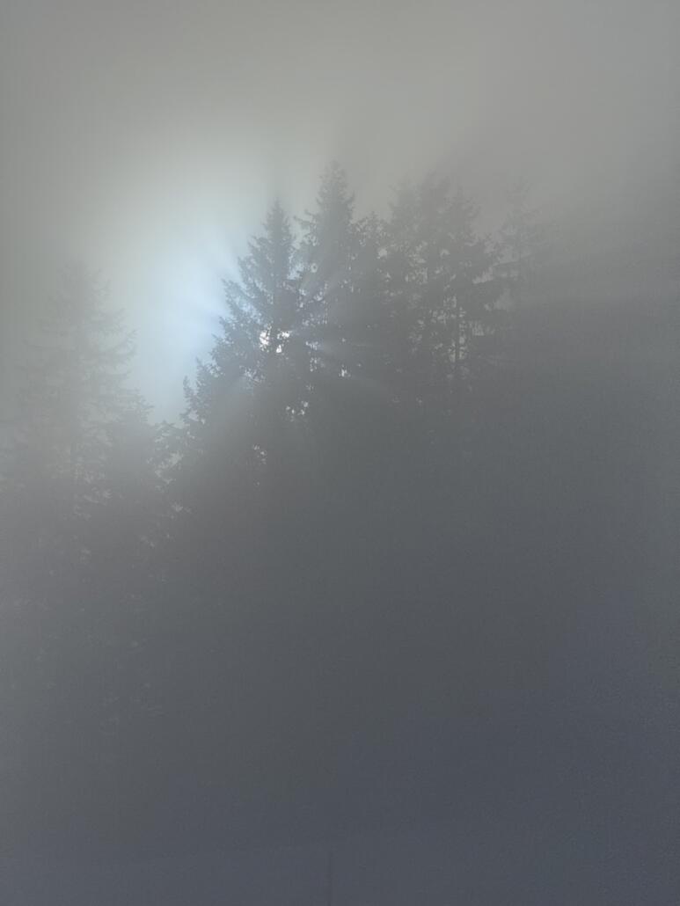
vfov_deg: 16.4
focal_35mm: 120
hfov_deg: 12.4
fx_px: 3142
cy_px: 453
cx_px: 340
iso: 64
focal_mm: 15.66
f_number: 2.8
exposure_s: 1/16129
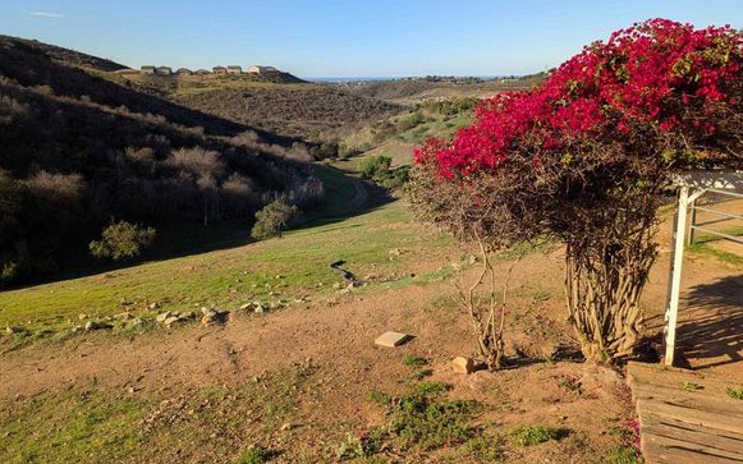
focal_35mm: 26
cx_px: 368
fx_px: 526
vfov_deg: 47.3
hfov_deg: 70.4
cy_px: 186
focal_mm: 4.53
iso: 43
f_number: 1.7
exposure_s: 1/2058
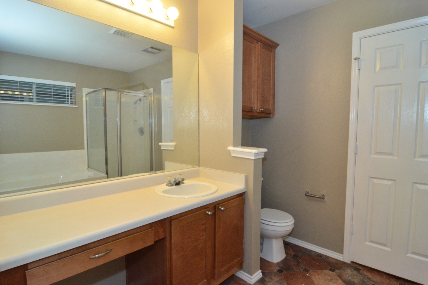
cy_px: 142
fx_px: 214
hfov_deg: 90.0
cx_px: 214
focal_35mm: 18
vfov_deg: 67.4
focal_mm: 12
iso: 2000
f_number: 11
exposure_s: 1/60
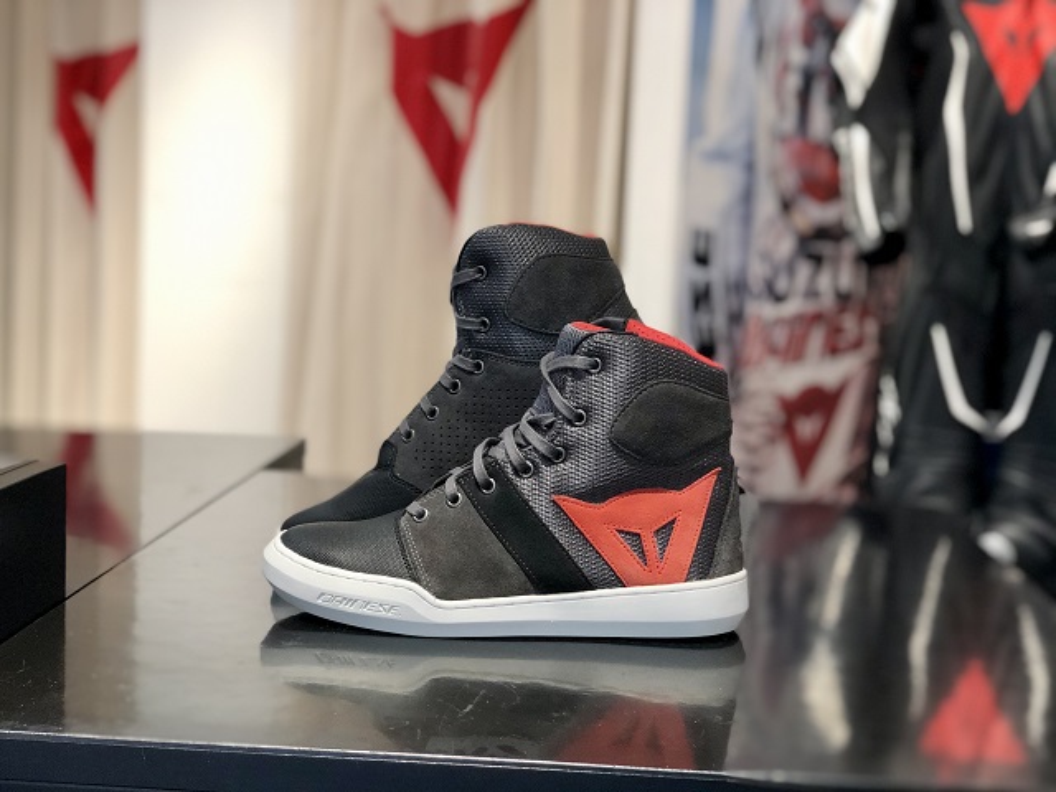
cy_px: 396
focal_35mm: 52
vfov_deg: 28.0
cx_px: 528
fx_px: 1586
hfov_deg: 36.8
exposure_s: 1/50
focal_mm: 6
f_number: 2.4
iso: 80
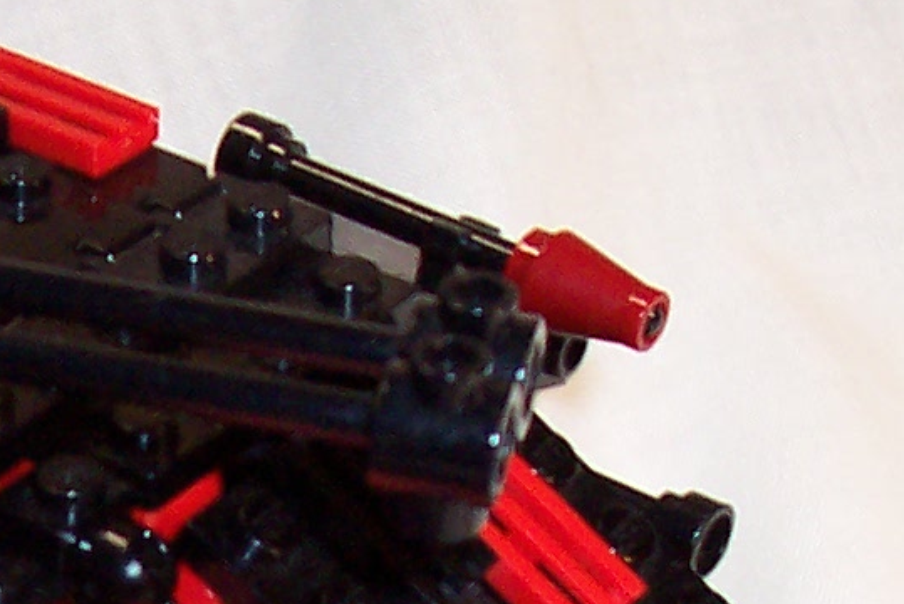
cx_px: -18
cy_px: 1005
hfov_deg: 13.9
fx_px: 3643
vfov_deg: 9.1
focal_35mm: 145
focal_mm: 5.6
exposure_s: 1/60
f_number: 2.8
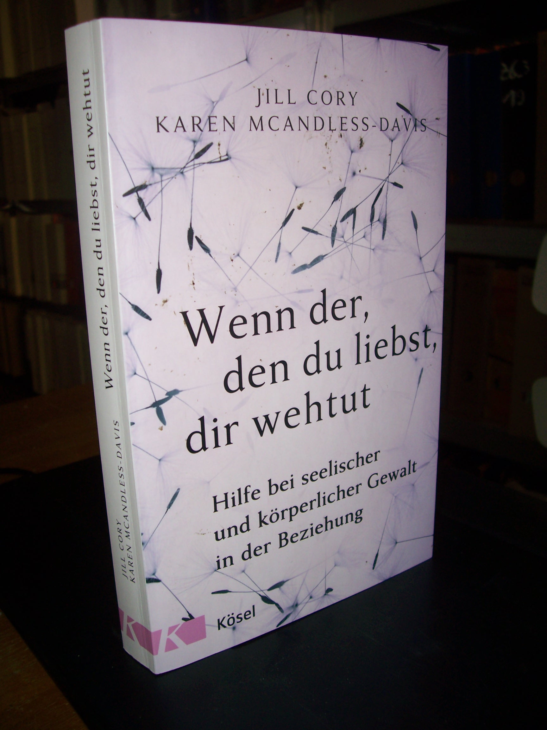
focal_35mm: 34
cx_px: 274
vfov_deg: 54.0
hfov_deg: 41.8
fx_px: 716
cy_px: 365
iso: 80
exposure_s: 1/60
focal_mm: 5.6
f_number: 2.7
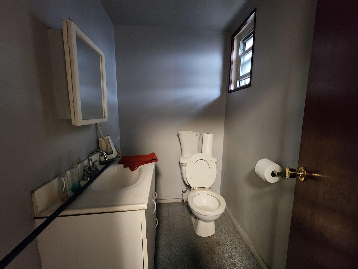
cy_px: 134
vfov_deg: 89.9
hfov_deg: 106.2
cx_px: 179
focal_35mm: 13
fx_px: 134
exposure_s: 1/24
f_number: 2.2
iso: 1250
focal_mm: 2.2
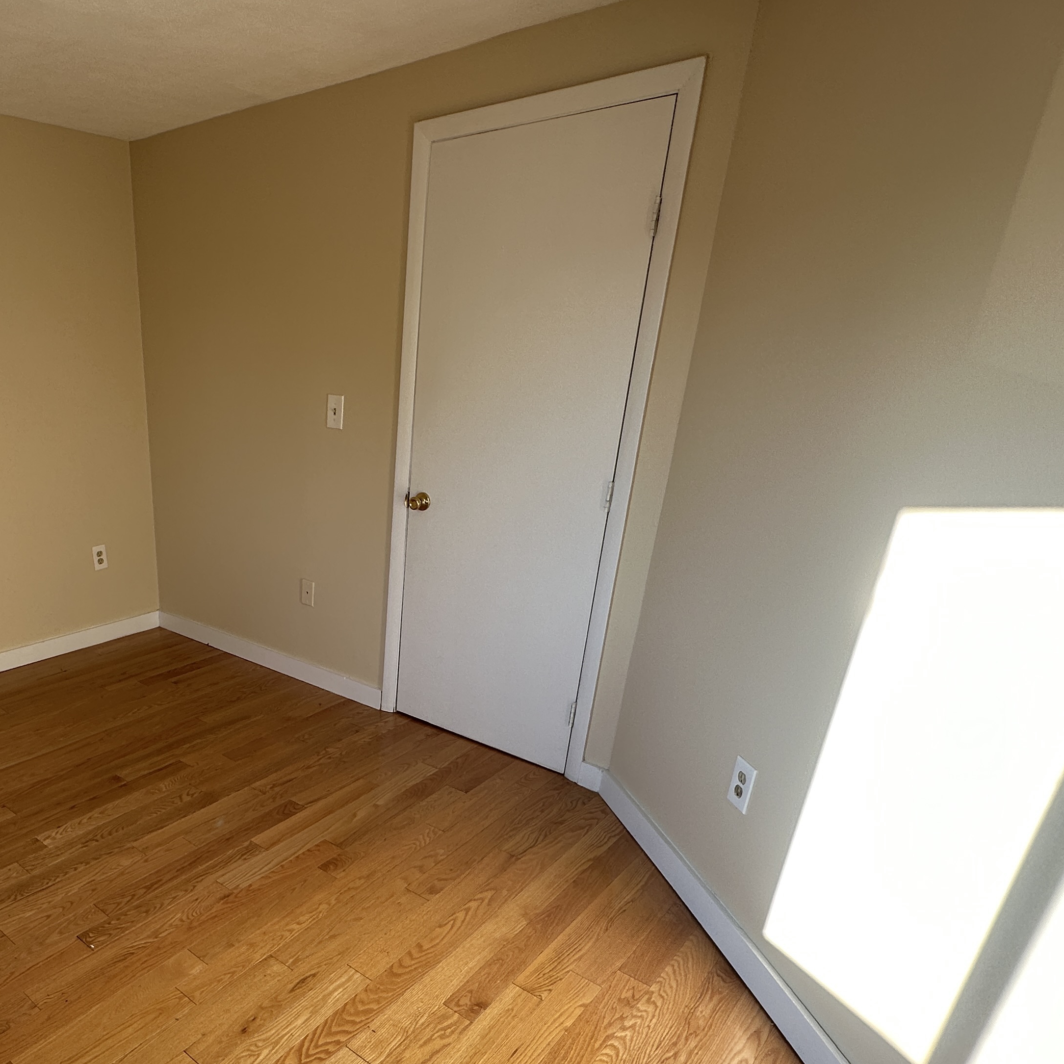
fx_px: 800
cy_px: 704
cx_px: 282
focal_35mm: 23
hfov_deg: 63.8
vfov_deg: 65.6
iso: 40
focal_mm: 2.22
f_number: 2.2
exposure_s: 1/133
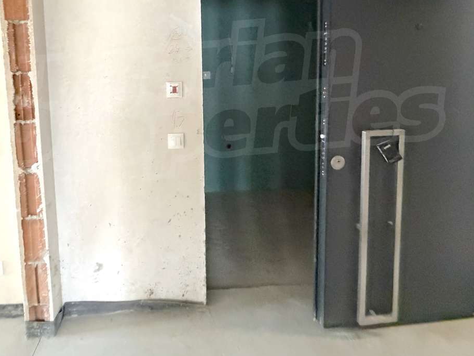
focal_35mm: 23
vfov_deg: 57.0
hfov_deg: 73.0
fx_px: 315
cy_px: 105
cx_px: 186
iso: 800
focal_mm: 2.22
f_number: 2.2
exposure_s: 1/60
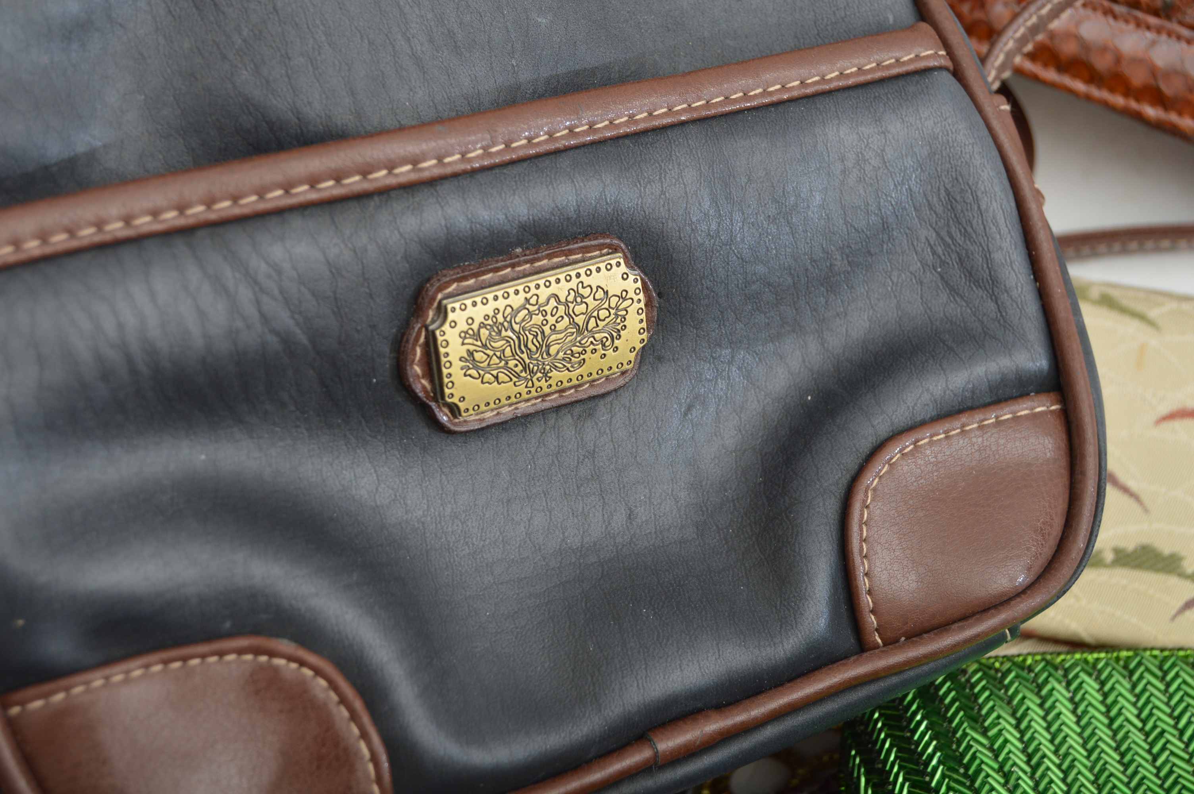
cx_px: 597
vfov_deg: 21.5
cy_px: 397
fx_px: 2088
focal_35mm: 63
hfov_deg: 31.9
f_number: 5
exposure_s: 1/200
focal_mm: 42
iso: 200
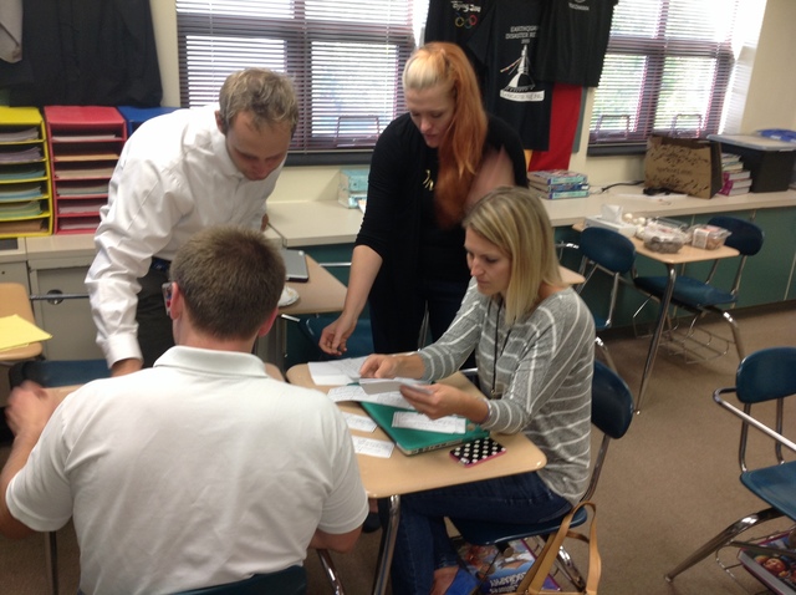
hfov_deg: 52.7
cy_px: 298
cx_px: 398
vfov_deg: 40.6
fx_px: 804
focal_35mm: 35
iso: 50
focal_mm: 4.28
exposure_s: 1/17
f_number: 2.4
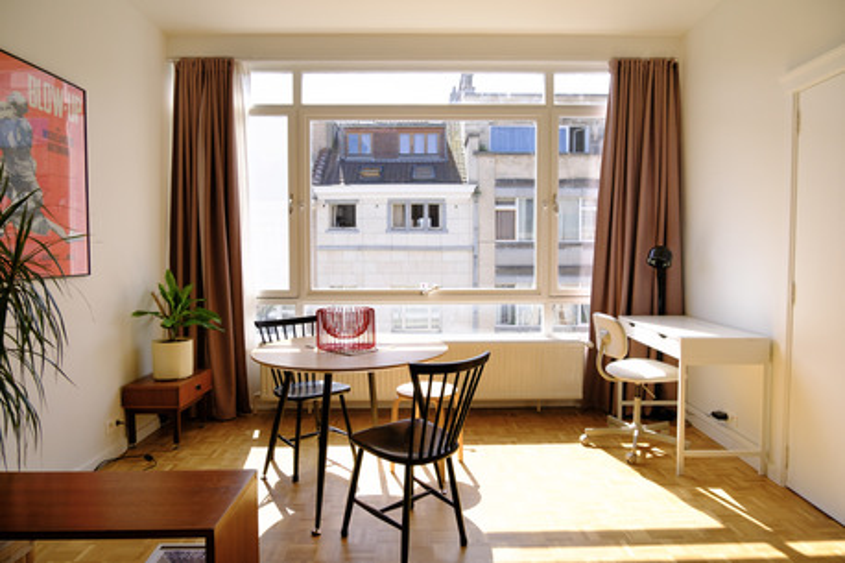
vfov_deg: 55.1
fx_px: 540
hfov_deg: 76.1
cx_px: 422
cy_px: 282
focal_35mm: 23
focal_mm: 15
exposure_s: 1/550
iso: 320
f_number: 5.6
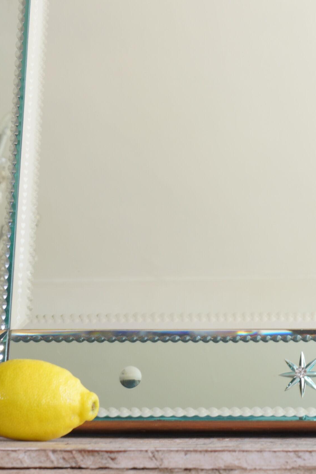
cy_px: -61
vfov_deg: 12.2
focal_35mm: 165
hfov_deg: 8.3
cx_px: 315
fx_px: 2171
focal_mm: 54
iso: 100
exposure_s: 1.3
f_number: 9
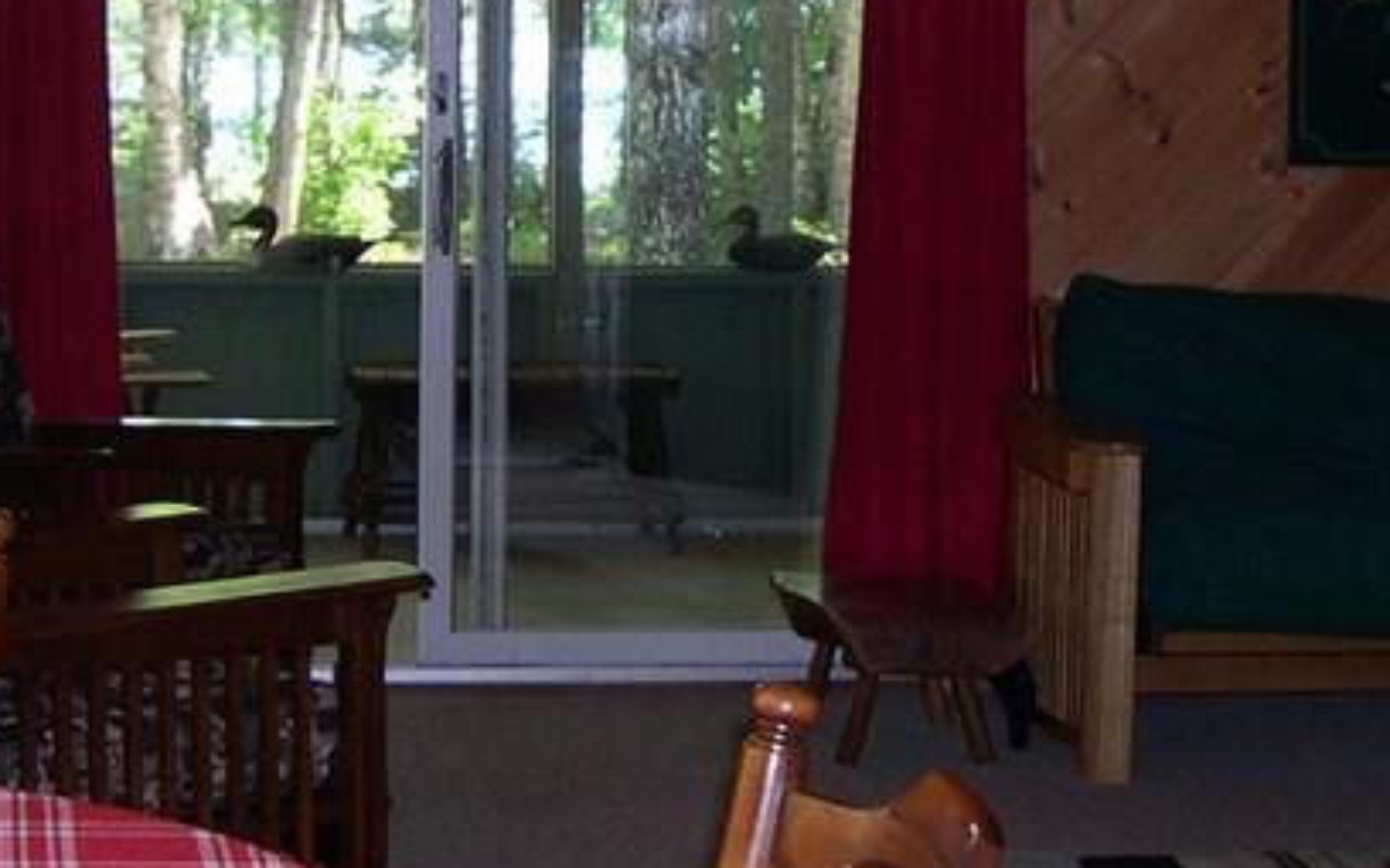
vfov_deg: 13.0
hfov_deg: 20.6
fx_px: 3826
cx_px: 797
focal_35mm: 101
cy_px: 415
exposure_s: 1/60
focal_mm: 8
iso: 231
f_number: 2.8
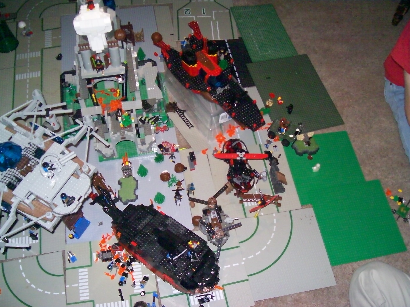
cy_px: 154
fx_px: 426
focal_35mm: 36
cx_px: 205
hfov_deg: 51.4
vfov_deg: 39.6
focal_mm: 6
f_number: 2.7
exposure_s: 1/128
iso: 200
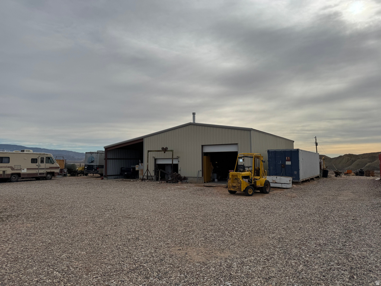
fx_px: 264
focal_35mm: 24
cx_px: 190
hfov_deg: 71.6
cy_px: 143
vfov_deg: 56.8
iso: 80
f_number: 1.78
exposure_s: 1/9009
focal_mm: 6.76
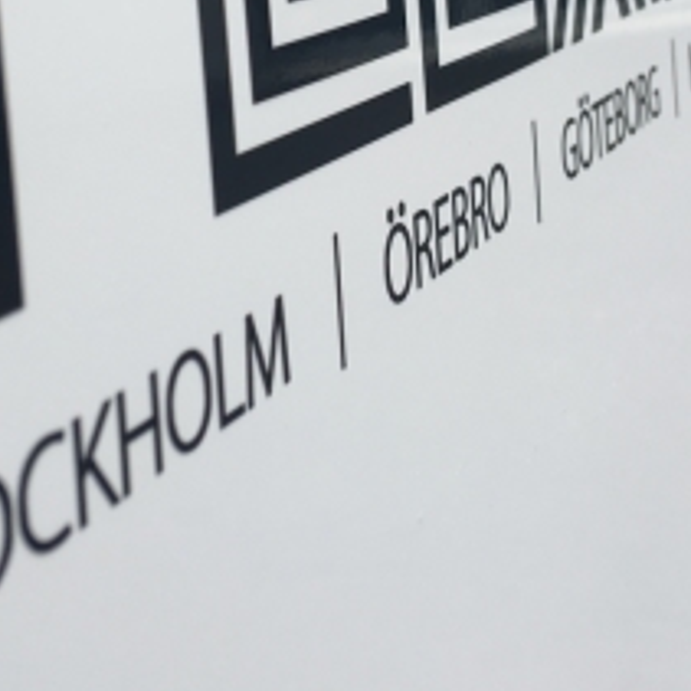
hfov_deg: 24.2
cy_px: -8
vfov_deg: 23.3
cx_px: 255
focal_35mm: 71
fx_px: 1603
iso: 25
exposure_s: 1/272
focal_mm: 4.15
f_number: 2.2
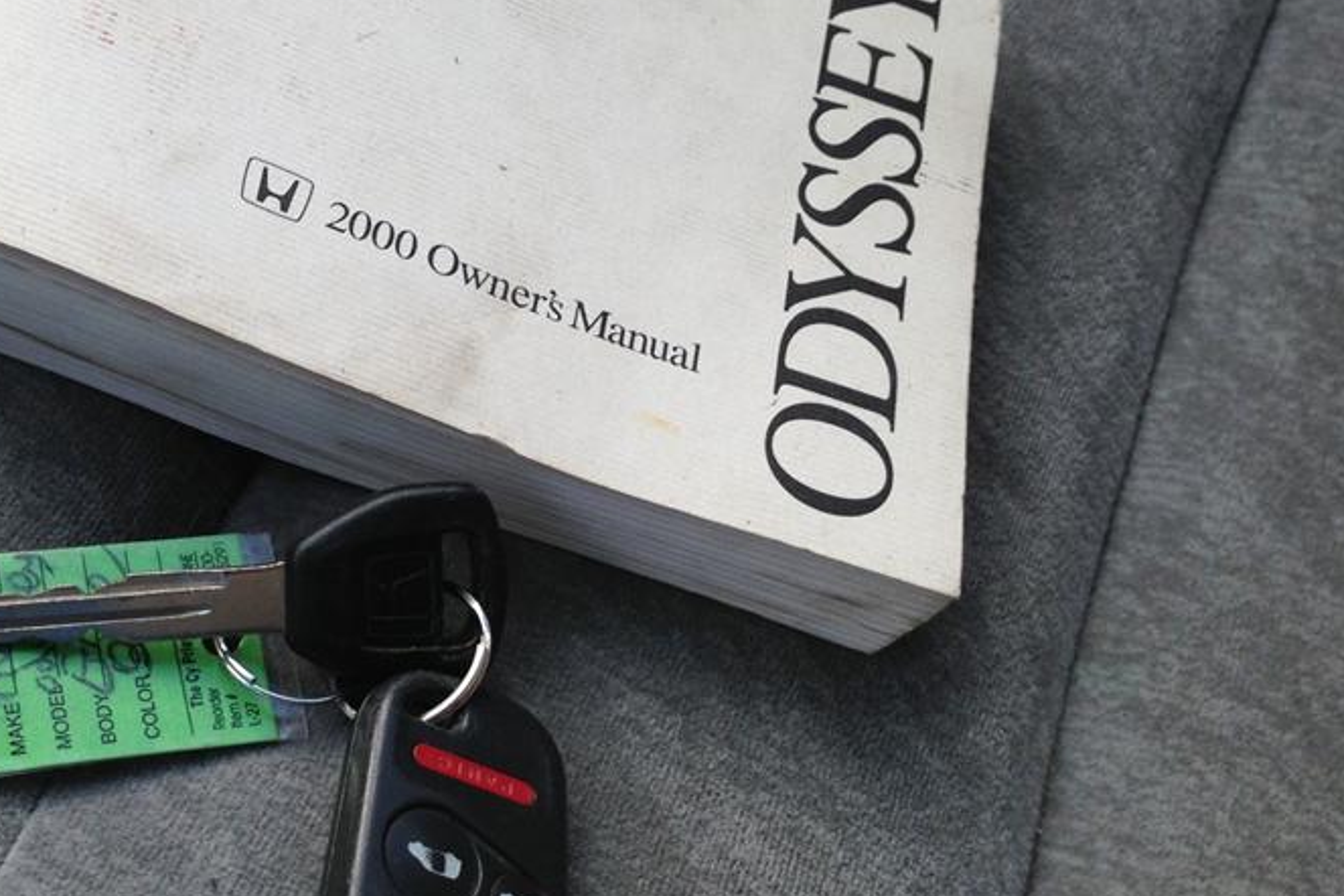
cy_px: 389
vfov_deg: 25.5
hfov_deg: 36.6
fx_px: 1979
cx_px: 328
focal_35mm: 53
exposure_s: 1/299
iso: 50
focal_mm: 4.13
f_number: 2.4
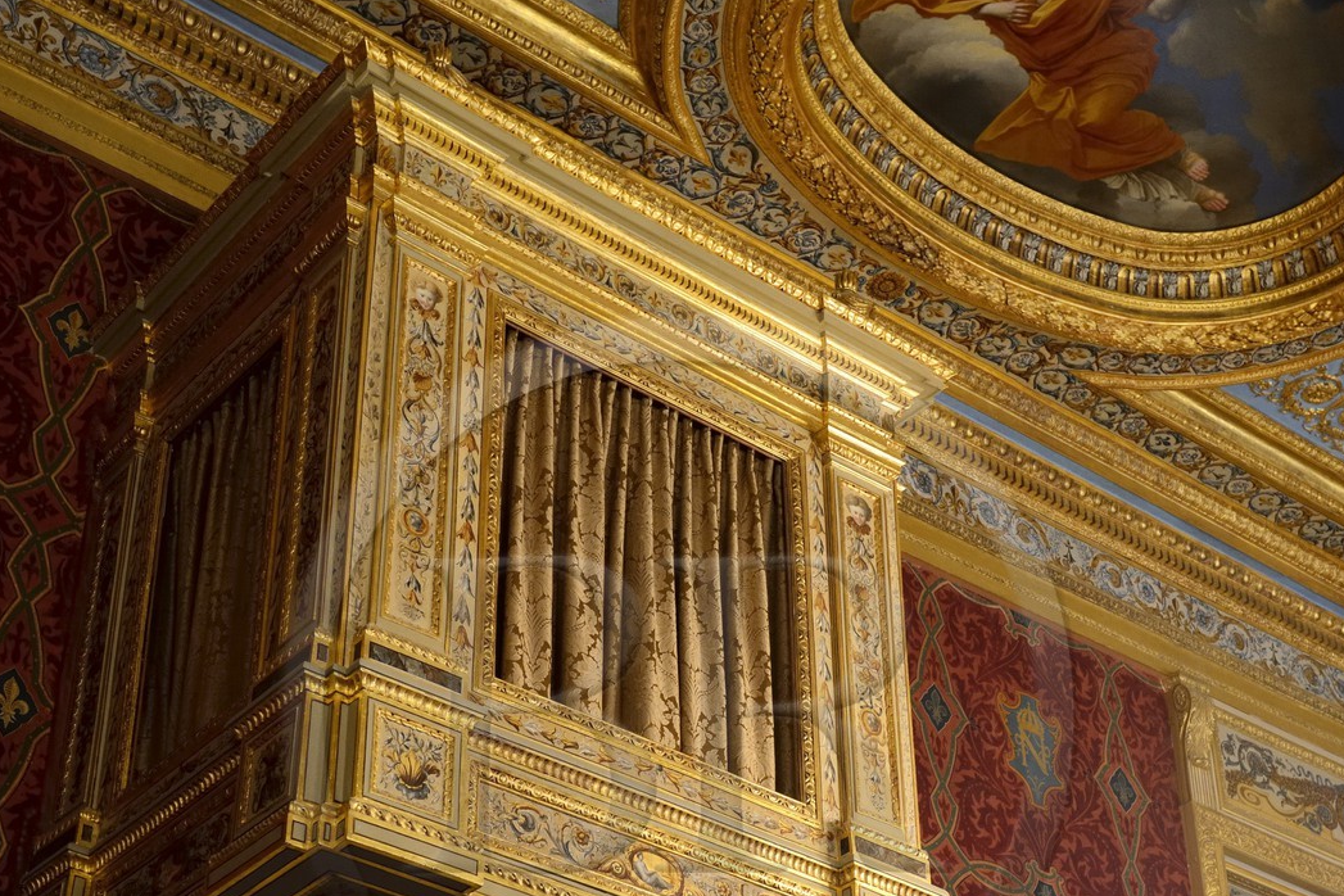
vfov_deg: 23.1
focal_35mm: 58
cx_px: 676
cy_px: 716
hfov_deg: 34.5
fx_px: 2165
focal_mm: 38
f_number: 5.6
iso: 1600
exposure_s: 1/20
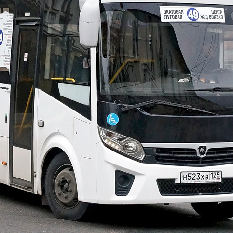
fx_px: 1013
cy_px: 60
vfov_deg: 13.1
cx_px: 100
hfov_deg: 13.1
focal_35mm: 133
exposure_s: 1/1250
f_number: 4.5
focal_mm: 40
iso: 800
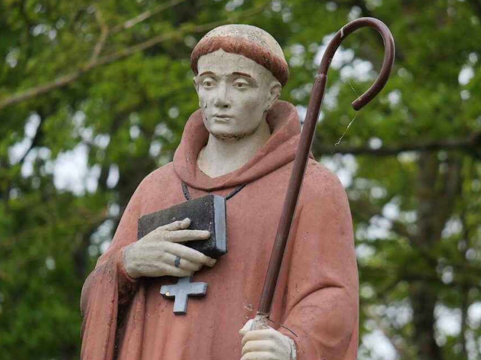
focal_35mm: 474
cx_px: 270
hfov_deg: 4.2
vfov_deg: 3.1
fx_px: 6586
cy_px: 188
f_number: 5
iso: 400
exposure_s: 1/500
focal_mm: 200
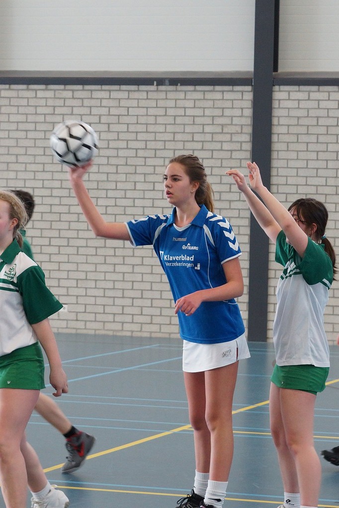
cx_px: 170
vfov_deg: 27.0
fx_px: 1060
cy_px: 254
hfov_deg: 18.2
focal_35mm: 75
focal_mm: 50
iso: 800
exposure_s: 1/125
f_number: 4
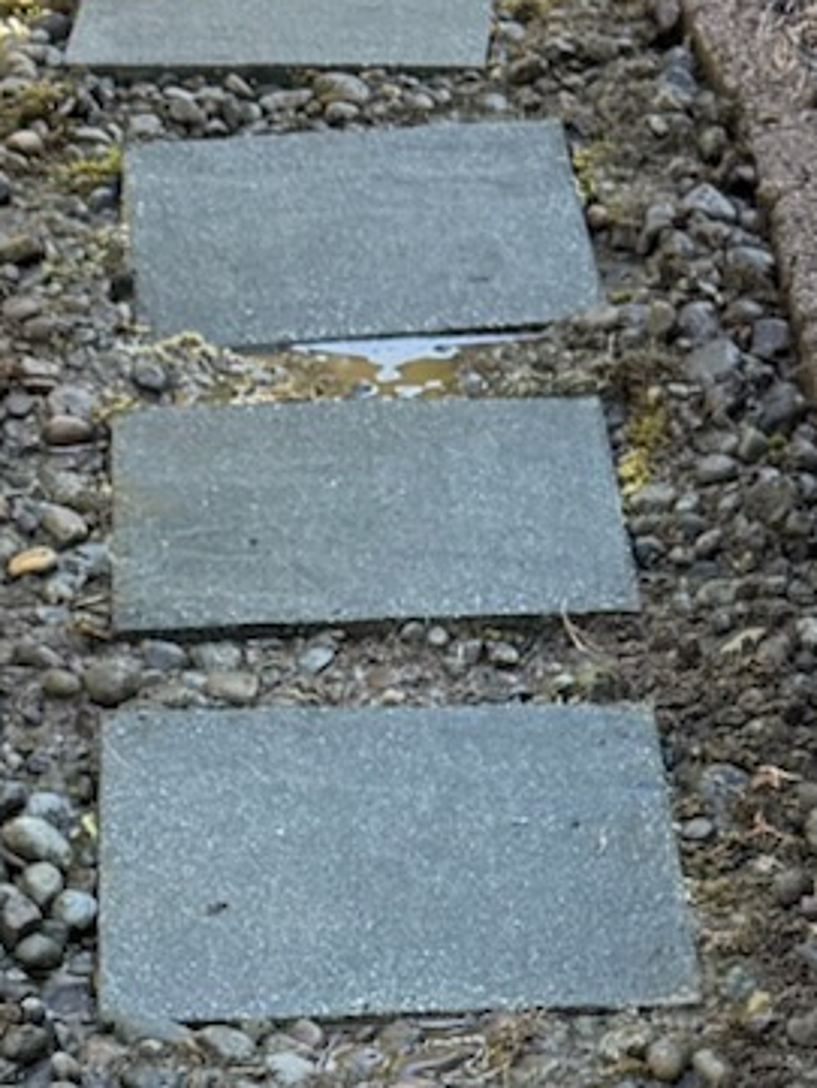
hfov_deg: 10.9
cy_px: 1700
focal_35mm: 136
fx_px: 4277
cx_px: 621
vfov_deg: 13.5
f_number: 1.78
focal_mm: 6.76
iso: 200
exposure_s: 1/220
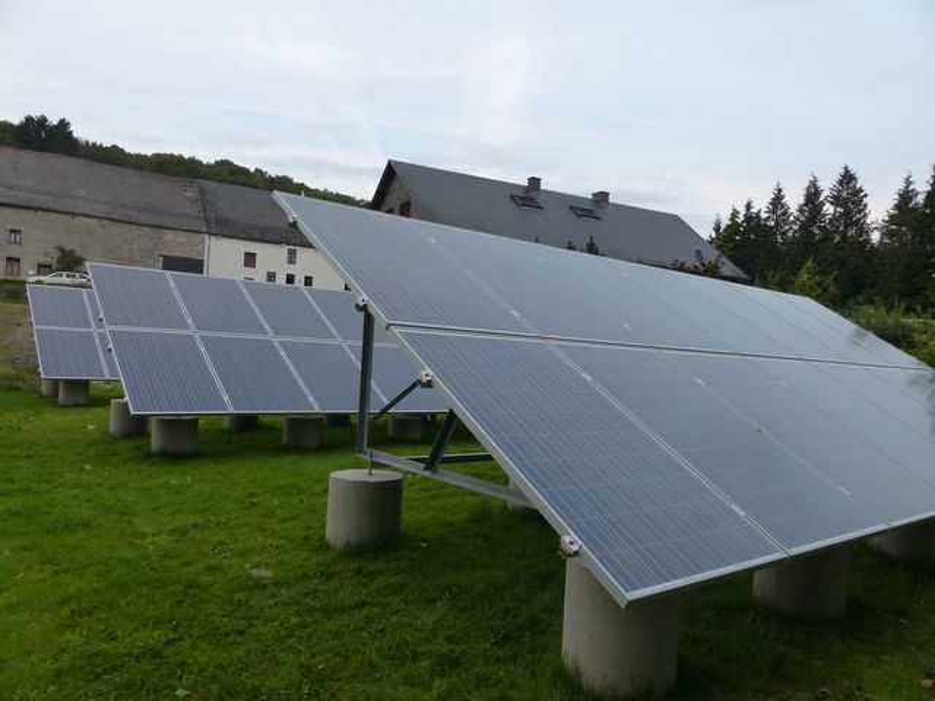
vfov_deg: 54.9
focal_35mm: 25
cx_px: 468
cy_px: 350
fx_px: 675
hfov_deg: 69.4
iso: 160
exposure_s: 1/100
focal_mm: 4.5
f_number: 3.5
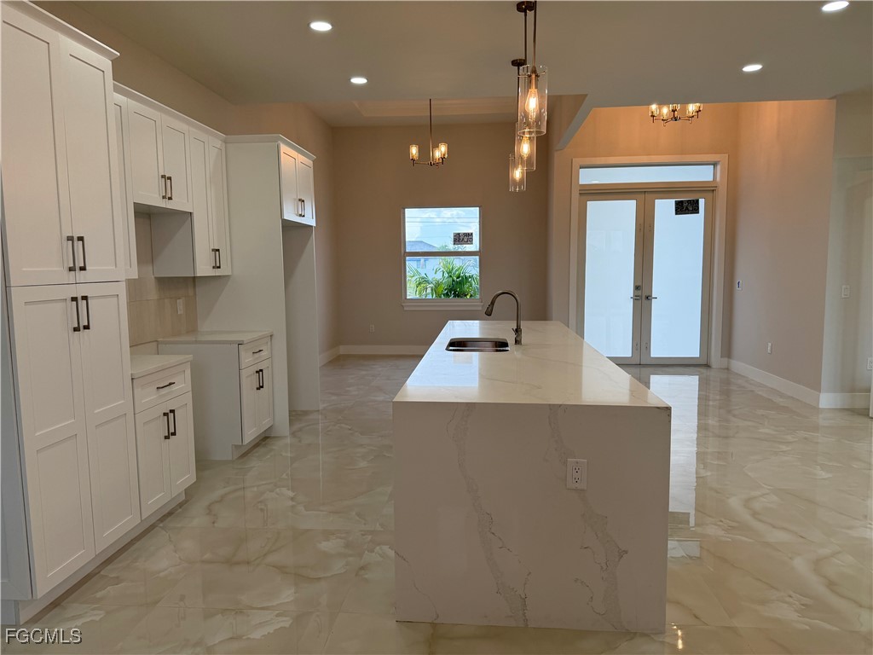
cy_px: 328
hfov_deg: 71.6
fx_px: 605
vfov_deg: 56.8
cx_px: 436
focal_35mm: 24
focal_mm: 6.76
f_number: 1.78
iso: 100
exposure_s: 1/298
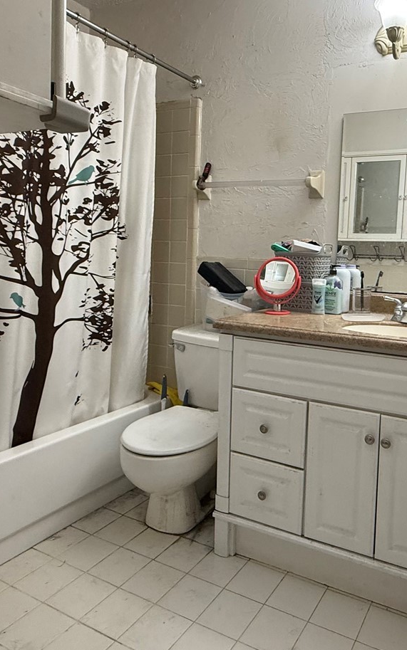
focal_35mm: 26
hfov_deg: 45.6
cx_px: 316
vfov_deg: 70.2
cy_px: 290
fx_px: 461
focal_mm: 2.22
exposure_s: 1/60
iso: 200
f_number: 2.2
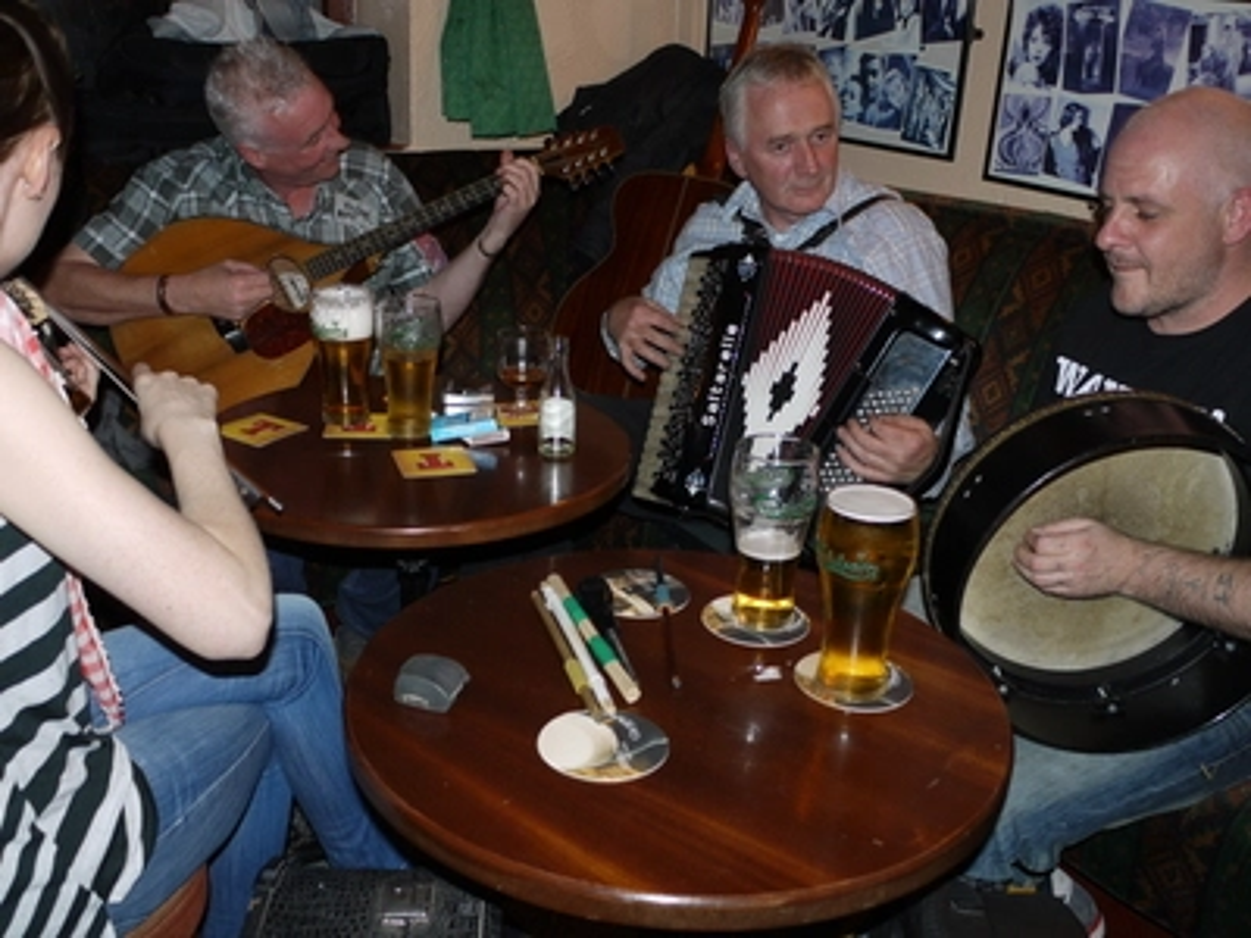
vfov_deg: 39.7
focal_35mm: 36
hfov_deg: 51.4
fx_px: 1301
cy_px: 469
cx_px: 626
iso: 100
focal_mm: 18
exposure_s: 1/8
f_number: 3.9
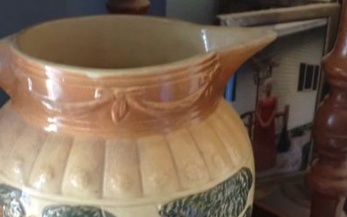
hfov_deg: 31.4
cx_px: 137
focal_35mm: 65
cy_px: 186
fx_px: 615
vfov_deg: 19.7
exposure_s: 1/40
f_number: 2.5
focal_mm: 6.37
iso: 1250
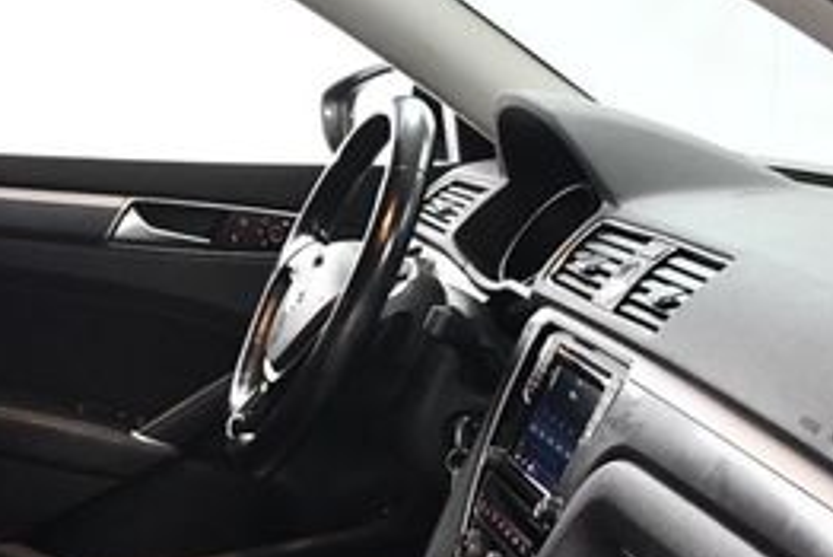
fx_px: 2037
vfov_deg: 15.1
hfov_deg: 22.7
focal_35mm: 88
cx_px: 134
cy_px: 617
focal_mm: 18
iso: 3200
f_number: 3.5
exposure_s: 1/100
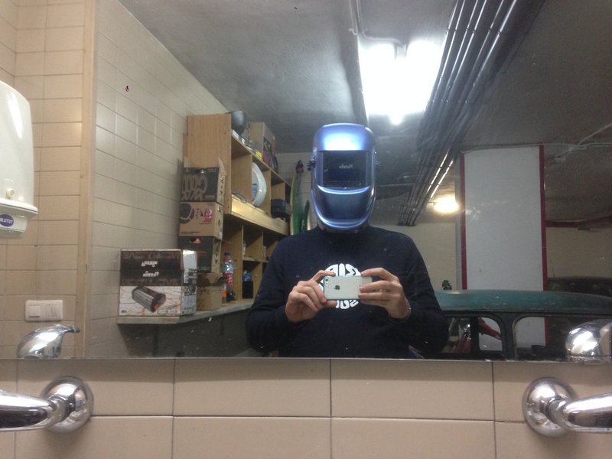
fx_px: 583
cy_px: 230
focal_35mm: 33
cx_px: 306
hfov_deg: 55.4
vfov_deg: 42.9
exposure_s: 1/20
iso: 200
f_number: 2.4
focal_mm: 4.12
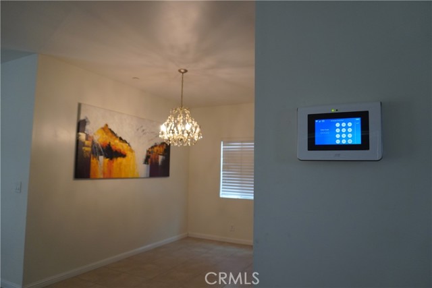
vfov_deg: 50.4
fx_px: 306
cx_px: 216
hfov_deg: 70.4
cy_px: 144
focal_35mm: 26
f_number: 4
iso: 1000
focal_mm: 17
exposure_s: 1/160
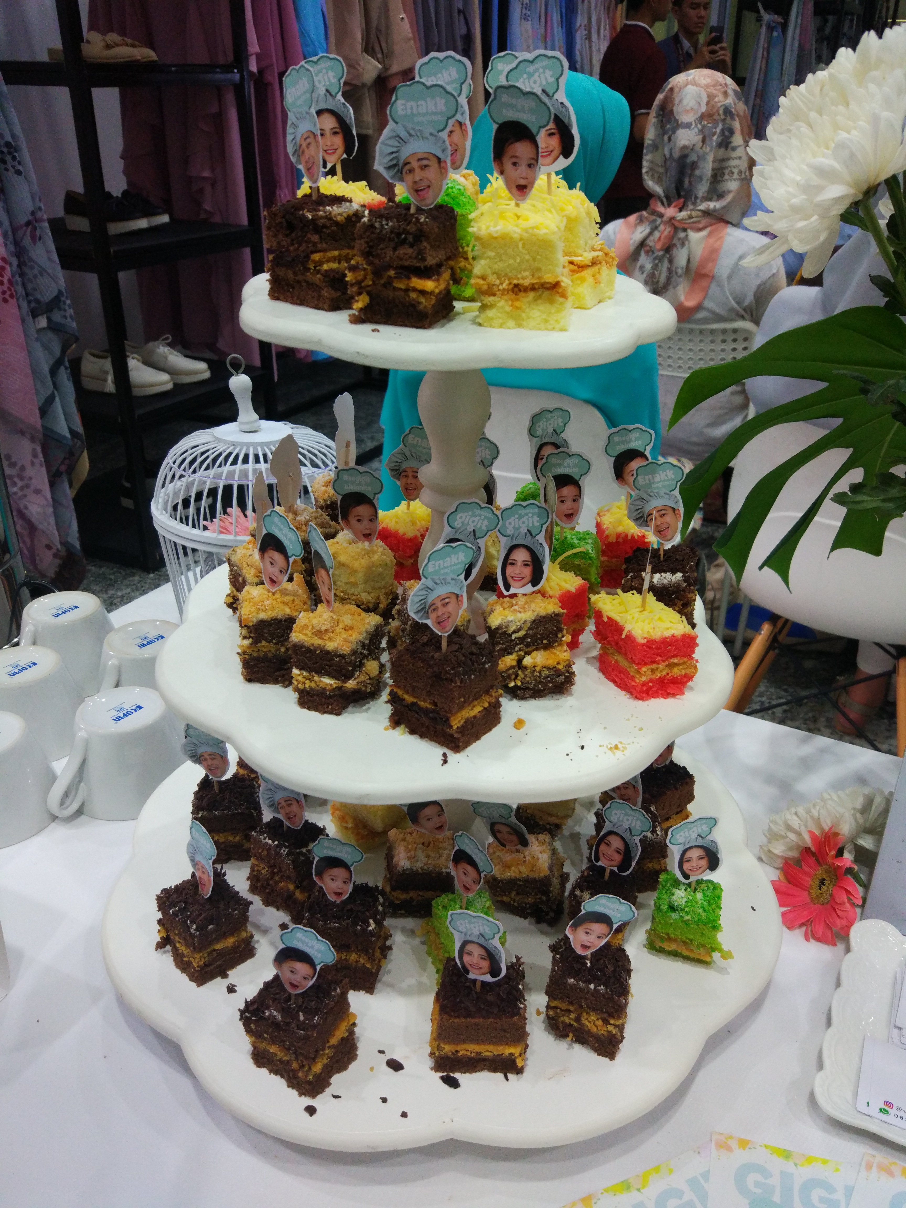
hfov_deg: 49.7
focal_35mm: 28
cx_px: 453
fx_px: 977
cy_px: 604
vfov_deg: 63.4
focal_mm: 4.26
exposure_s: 1/20
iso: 370
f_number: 2
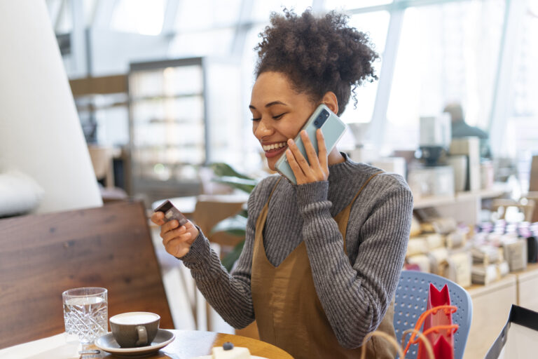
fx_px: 747
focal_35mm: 50
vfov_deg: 27.0
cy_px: 180
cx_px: 269
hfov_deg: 39.6
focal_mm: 50
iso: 250
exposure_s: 1/250
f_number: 2
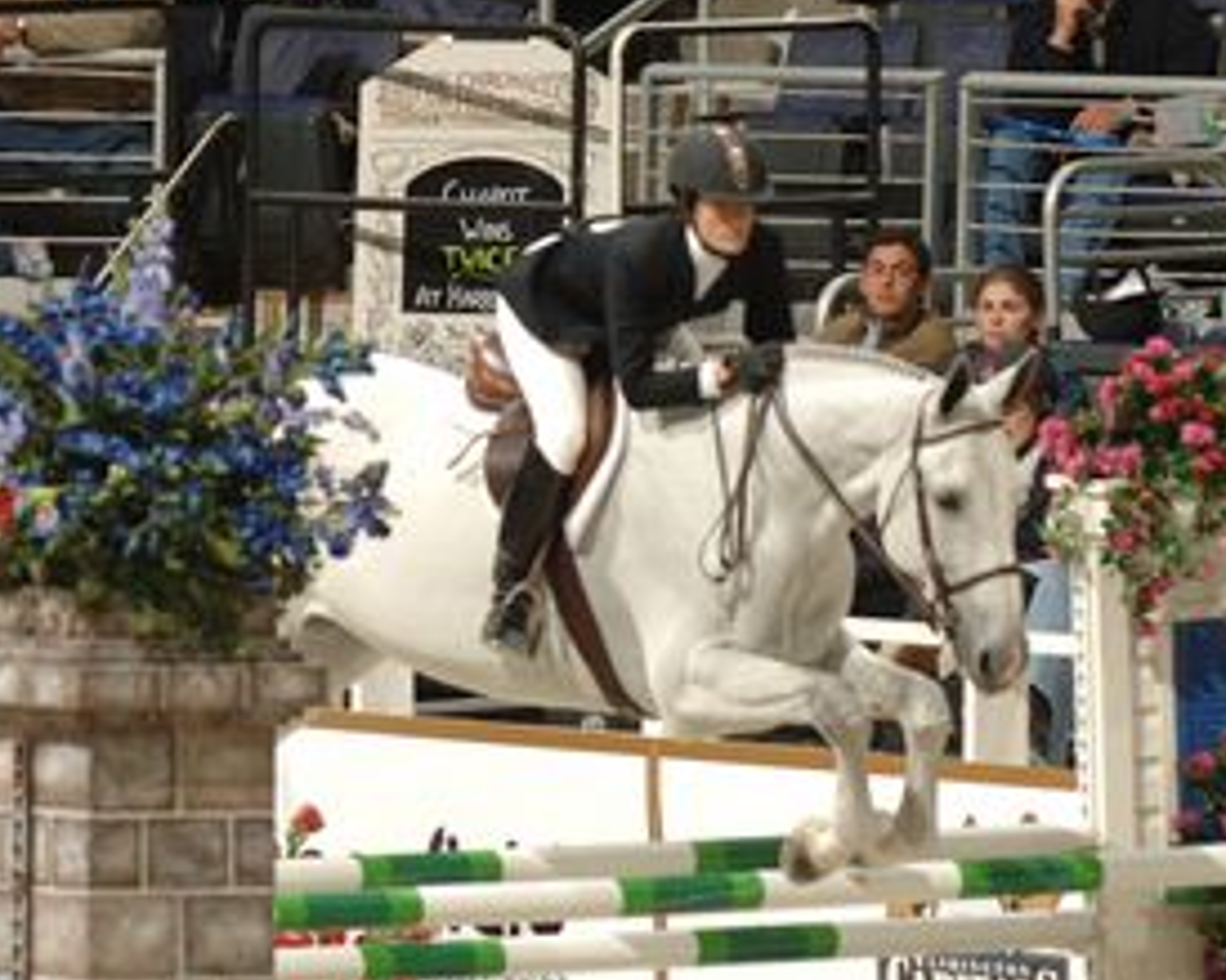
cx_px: 488
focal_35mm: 656
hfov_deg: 3.0
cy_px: 239
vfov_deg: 2.4
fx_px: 23794
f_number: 4.5
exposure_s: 1/250
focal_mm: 200
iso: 200
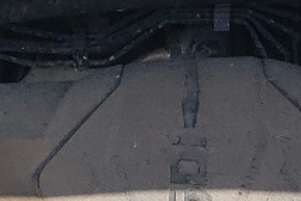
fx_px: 1690
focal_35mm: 202
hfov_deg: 10.1
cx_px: 298
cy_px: 513
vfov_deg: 6.4
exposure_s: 1/5000
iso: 50
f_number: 1.5
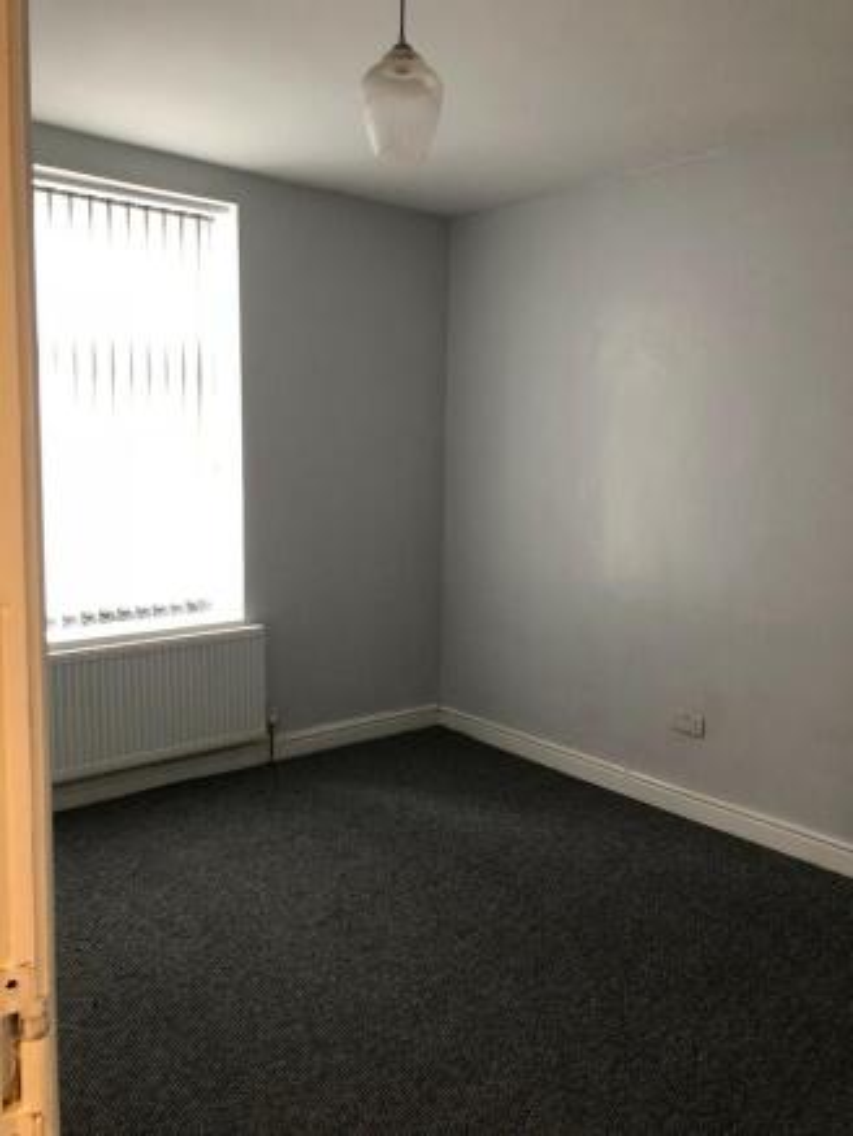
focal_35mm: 28
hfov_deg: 49.8
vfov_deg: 63.4
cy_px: 568
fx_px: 920
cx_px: 426
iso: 40
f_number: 1.8
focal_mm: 4
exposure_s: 1/17
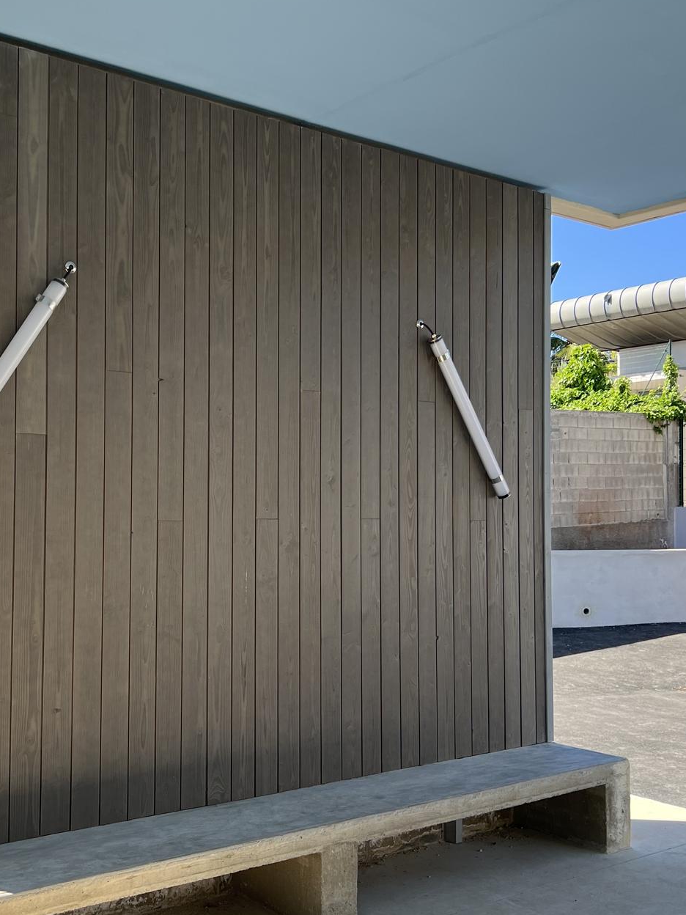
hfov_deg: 35.7
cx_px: 239
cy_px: 471
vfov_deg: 46.8
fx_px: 1057
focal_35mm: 40
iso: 50
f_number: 1.5
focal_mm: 5.7
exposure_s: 1/797
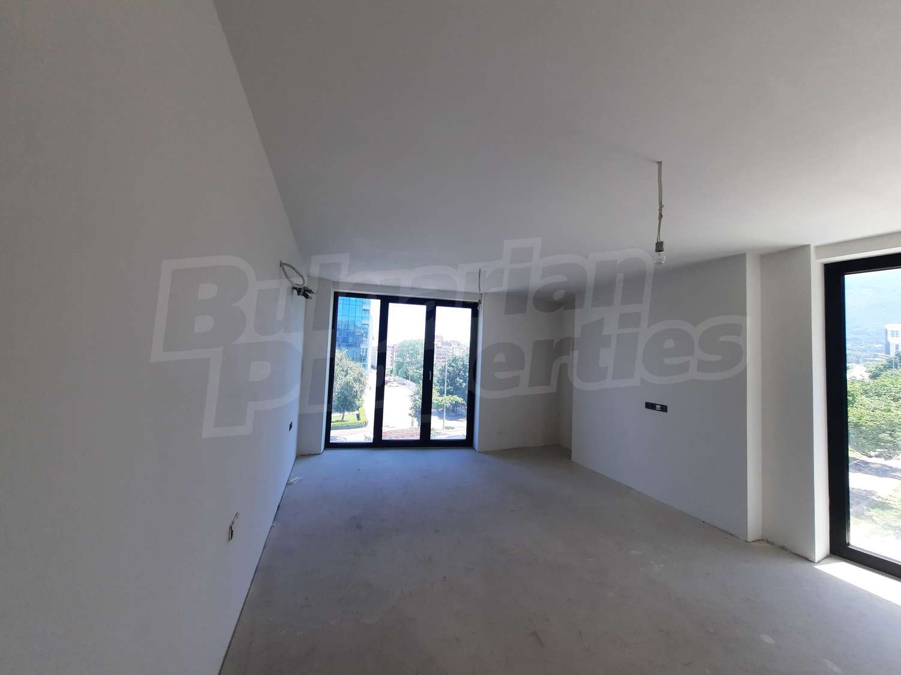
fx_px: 338
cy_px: 338
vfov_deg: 89.9
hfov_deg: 106.2
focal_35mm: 13
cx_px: 450
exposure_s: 1/169
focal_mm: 1.74
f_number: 2.2
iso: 40
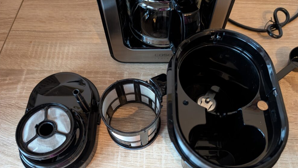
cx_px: 150
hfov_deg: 69.8
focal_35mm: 27
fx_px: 213
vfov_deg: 42.6
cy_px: 105
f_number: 1.68
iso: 422
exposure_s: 1/25
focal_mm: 6.9
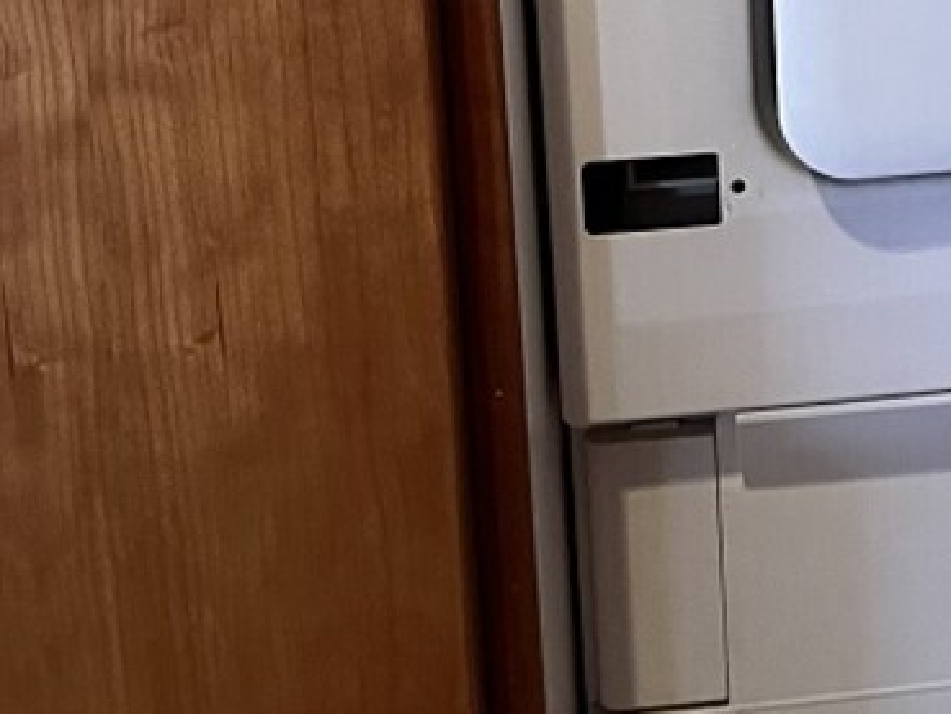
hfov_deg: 20.0
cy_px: -464
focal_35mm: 88
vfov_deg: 15.1
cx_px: 1314
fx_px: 2418
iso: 500
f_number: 1.6
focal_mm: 5.1
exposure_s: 1/58
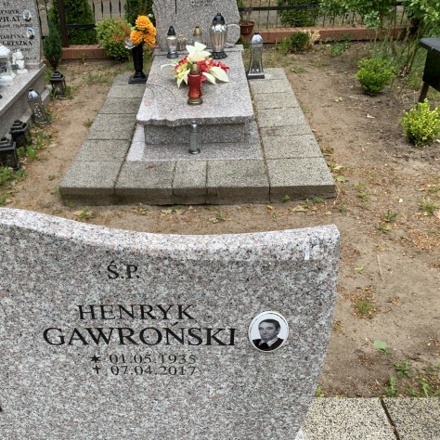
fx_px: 446
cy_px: 222
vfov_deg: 52.5
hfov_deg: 51.5
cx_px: 144
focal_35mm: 31
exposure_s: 1/375
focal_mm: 4.25
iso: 25
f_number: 1.8
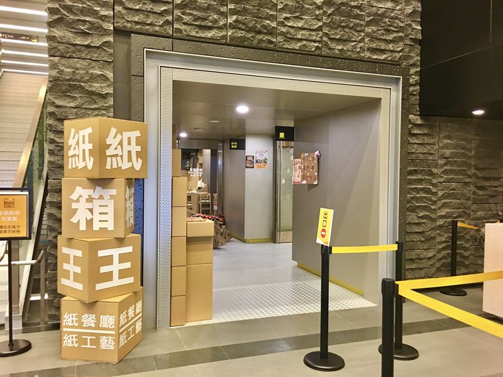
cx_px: 252
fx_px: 421
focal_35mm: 29
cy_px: 188
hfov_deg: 61.7
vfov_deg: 48.2
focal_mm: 4.15
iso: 100
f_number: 2.2
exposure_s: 1/15
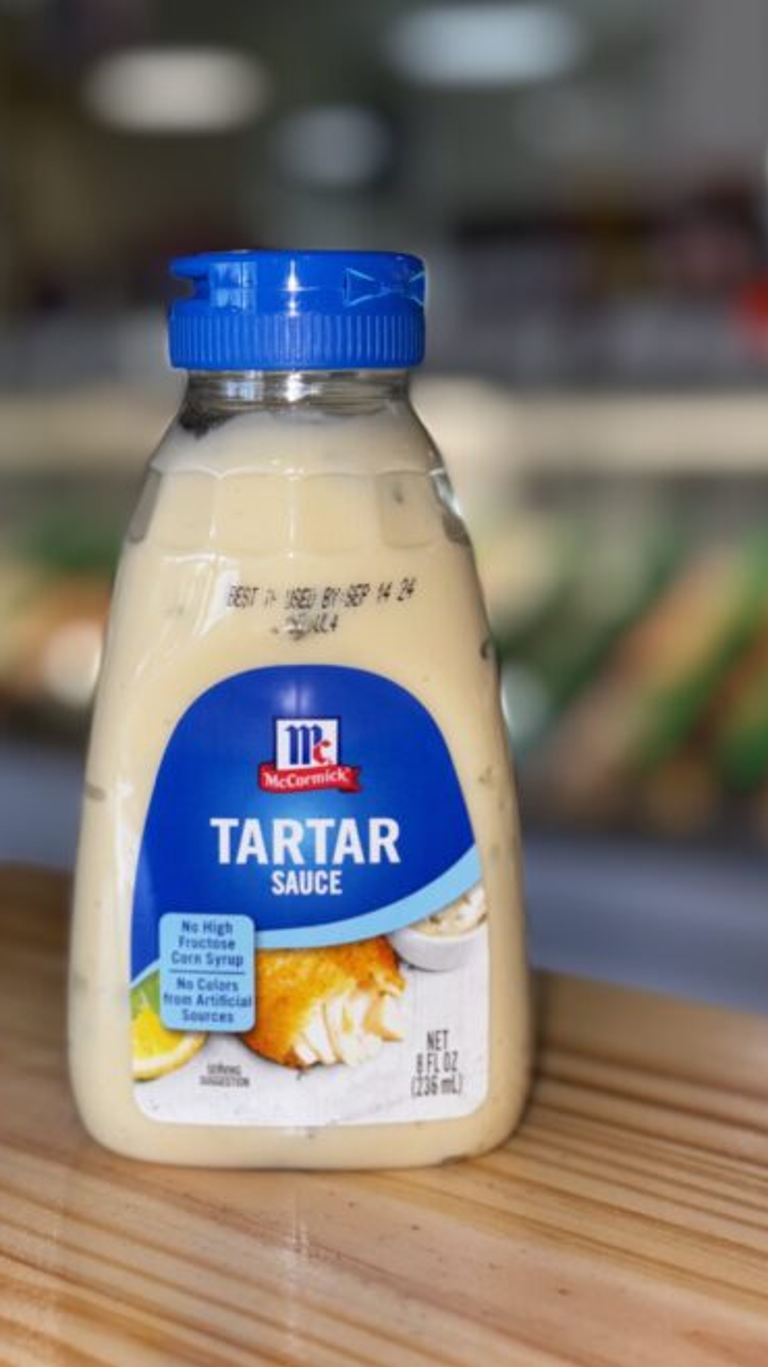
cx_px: 297
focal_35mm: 53
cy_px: 676
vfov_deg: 39.2
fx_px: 1919
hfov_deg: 22.6
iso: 50
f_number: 1.78
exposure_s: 1/290
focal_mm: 6.76
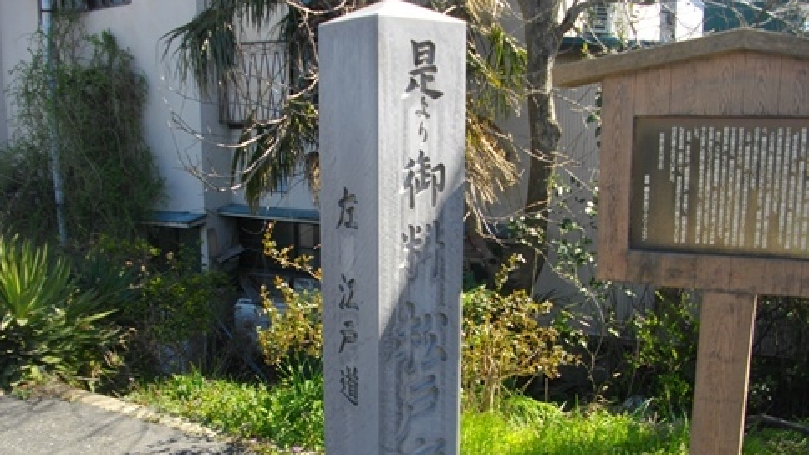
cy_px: 290
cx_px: 408
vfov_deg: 32.6
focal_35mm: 36
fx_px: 772
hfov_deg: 55.3
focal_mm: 5.7
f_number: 2.9
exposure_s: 1/400
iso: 100
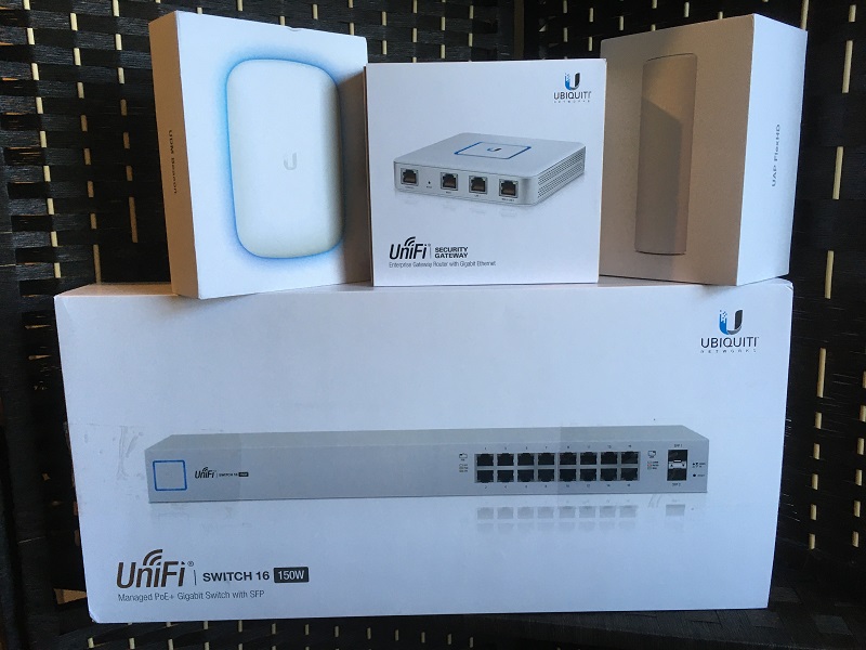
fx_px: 726
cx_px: 433
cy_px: 325
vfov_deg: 48.2
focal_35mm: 29
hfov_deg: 61.7
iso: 32
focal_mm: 4.15
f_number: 2.2
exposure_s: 1/30
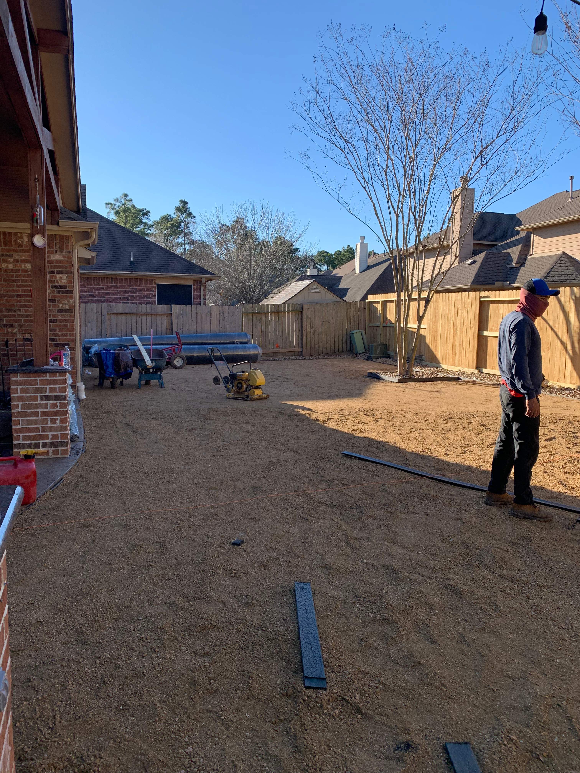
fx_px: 581
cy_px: 386
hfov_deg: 53.1
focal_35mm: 26
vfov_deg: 67.3
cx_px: 290
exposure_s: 1/1176
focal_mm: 4.25
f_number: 1.8
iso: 25
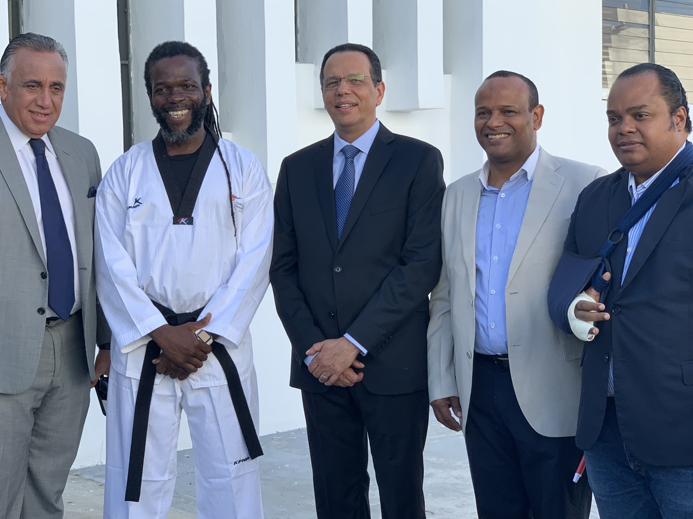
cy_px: 282
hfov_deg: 29.8
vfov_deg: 22.6
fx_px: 1301
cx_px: 330
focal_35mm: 65
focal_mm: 6
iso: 16
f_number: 2.4
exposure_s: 1/243
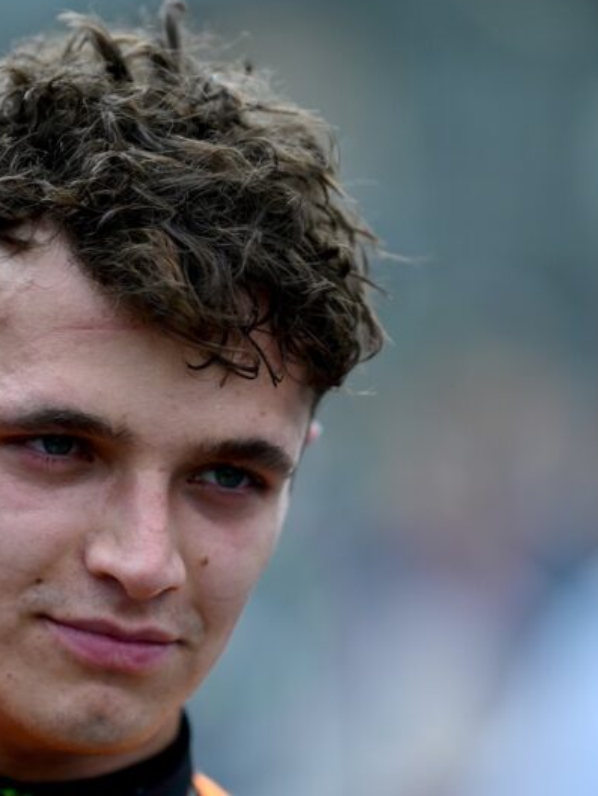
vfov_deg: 5.3
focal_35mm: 372
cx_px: 89
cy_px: 444
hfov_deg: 4.0
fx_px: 8565
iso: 200
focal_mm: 200
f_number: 2
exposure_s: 1/1250
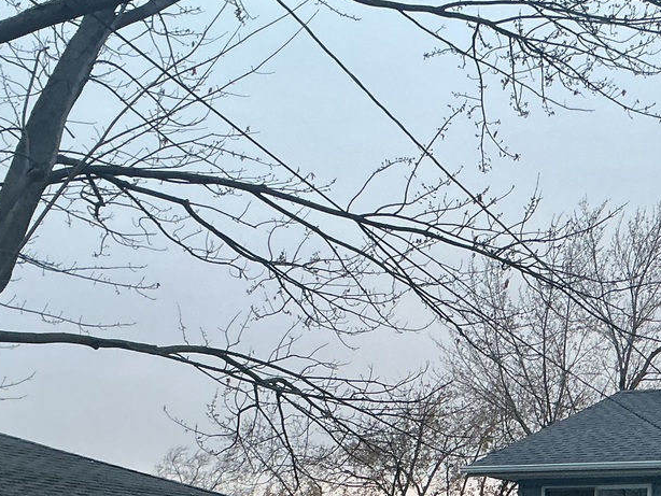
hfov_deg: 27.3
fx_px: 1299
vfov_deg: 20.8
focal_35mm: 68
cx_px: 621
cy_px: 518
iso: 80
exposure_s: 1/60
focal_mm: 3
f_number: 1.8
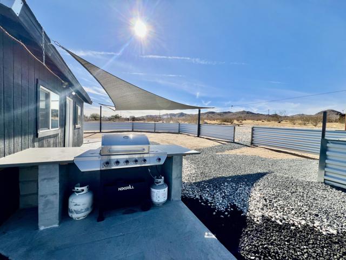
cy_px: 130
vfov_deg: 89.9
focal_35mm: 13
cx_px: 173
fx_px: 130
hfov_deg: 106.2
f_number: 1.8
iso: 32
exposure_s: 1/2801
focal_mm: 1.57
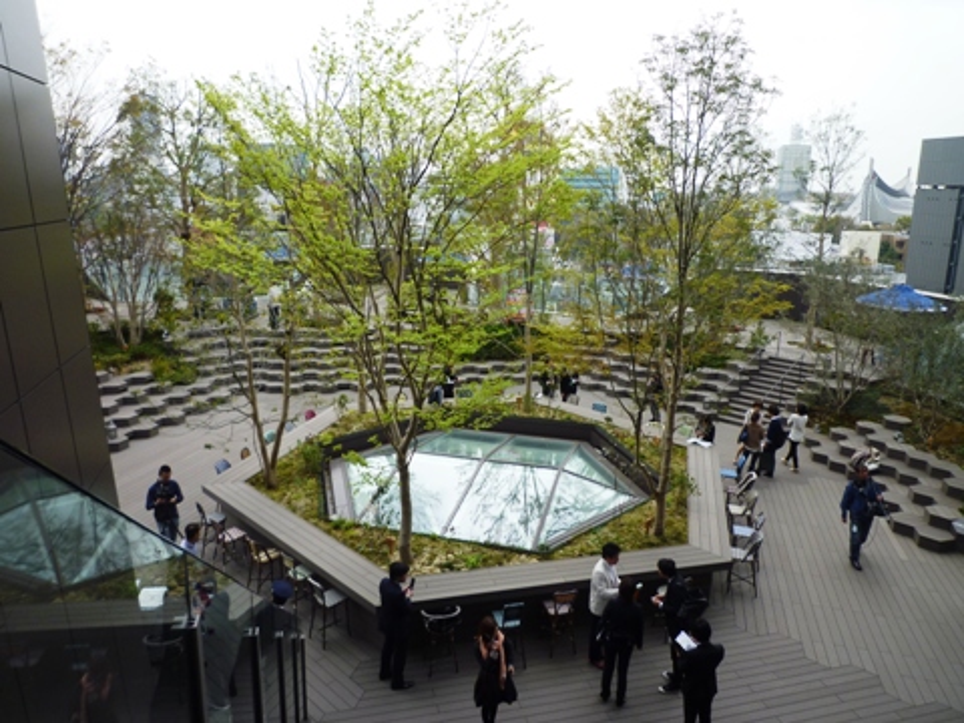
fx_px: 696
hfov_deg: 69.4
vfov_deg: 54.9
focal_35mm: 25
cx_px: 482
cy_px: 362
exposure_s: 1/500
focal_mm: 4.4
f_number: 2.8
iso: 80
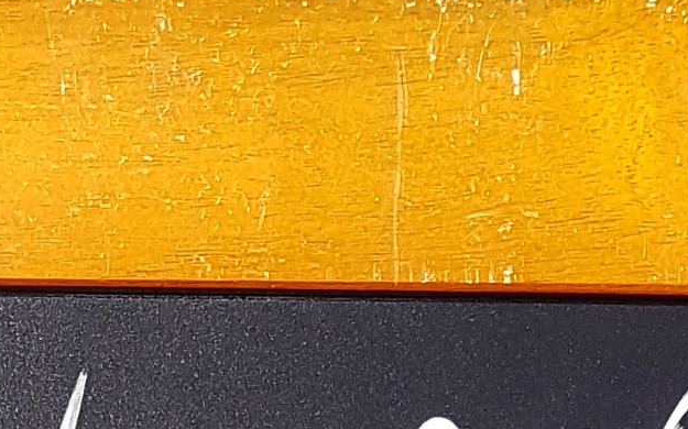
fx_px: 2493
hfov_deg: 15.7
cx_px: 263
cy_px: 1647
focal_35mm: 133
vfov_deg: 7.4
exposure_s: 1/1336
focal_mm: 4.2
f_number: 1.7
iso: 40
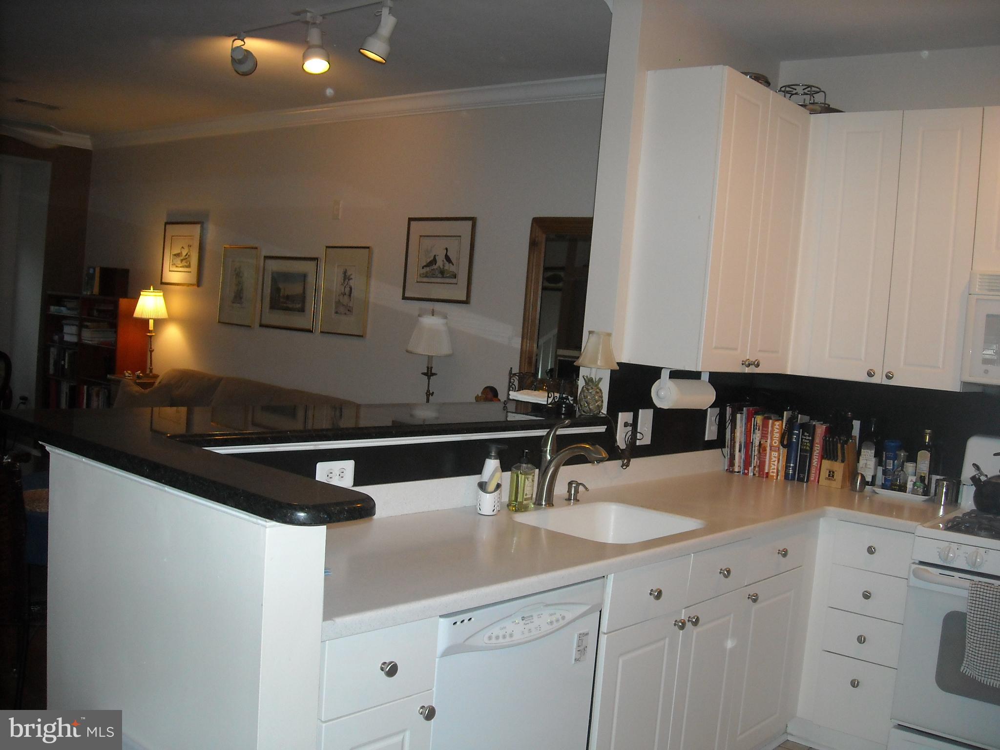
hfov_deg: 52.6
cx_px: 500
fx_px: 1011
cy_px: 375
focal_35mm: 35
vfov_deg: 40.7
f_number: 2.8
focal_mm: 5.7
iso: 200
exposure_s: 1/60
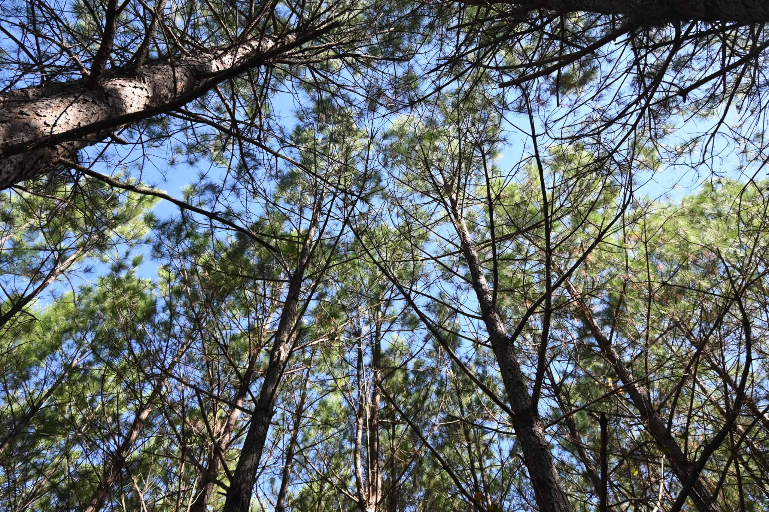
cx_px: 384
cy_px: 256
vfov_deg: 57.2
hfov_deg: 78.6
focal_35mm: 22
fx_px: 470
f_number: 5.3
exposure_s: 1/250
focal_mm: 15
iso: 200
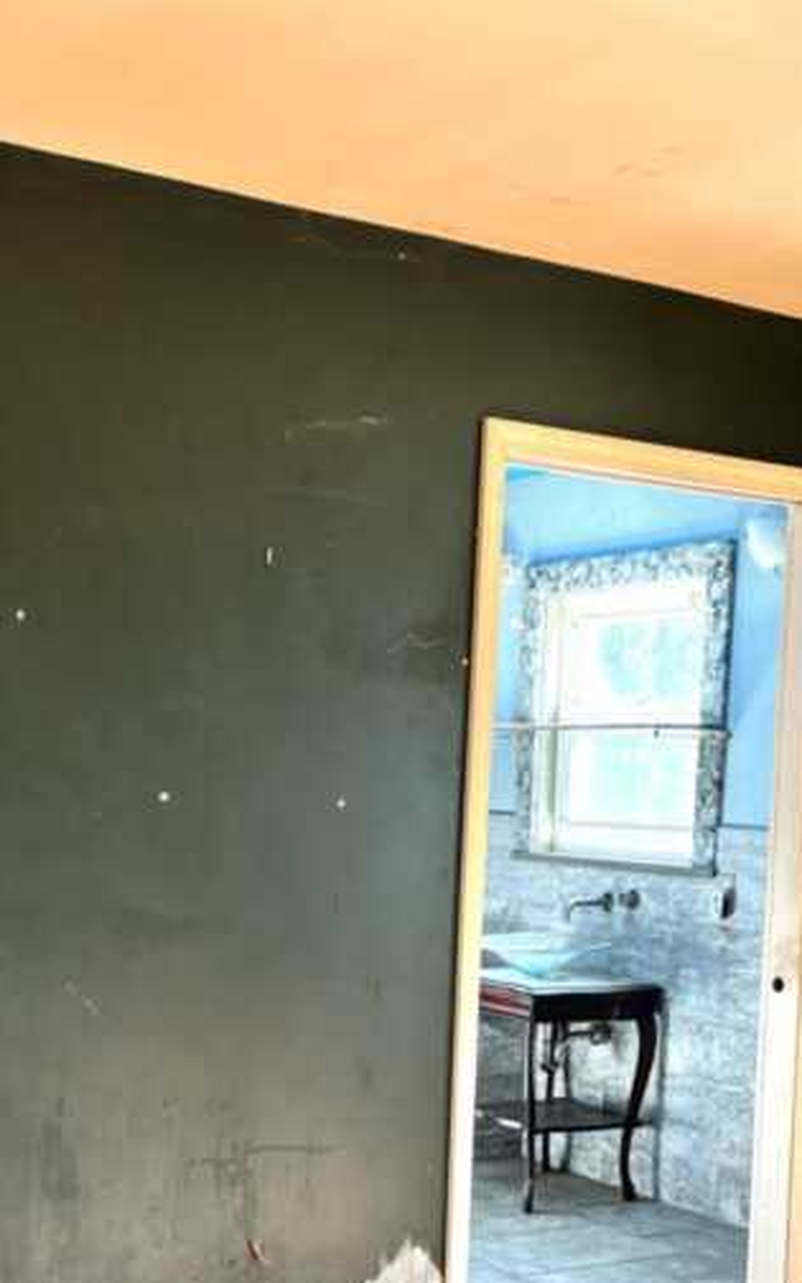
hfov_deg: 23.1
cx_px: 489
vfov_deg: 35.6
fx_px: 1958
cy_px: 934
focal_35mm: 56
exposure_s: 1/121
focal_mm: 5.96
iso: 125
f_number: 1.6
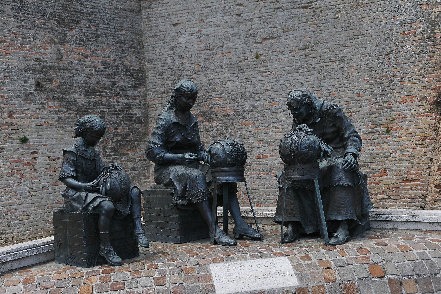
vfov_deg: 28.0
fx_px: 588
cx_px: 220
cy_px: 147
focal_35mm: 48
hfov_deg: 41.1
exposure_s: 1/1000
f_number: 9
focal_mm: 48
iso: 640
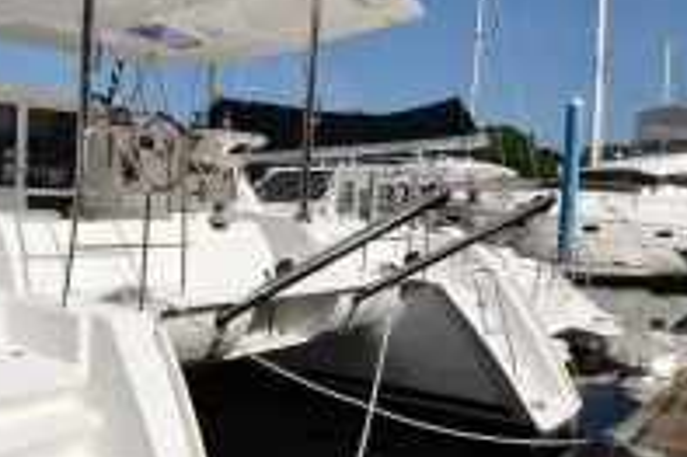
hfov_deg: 48.1
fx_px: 747
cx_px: 202
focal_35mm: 39
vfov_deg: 34.0
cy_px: 235
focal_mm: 11
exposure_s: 1/400
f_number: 11
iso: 200
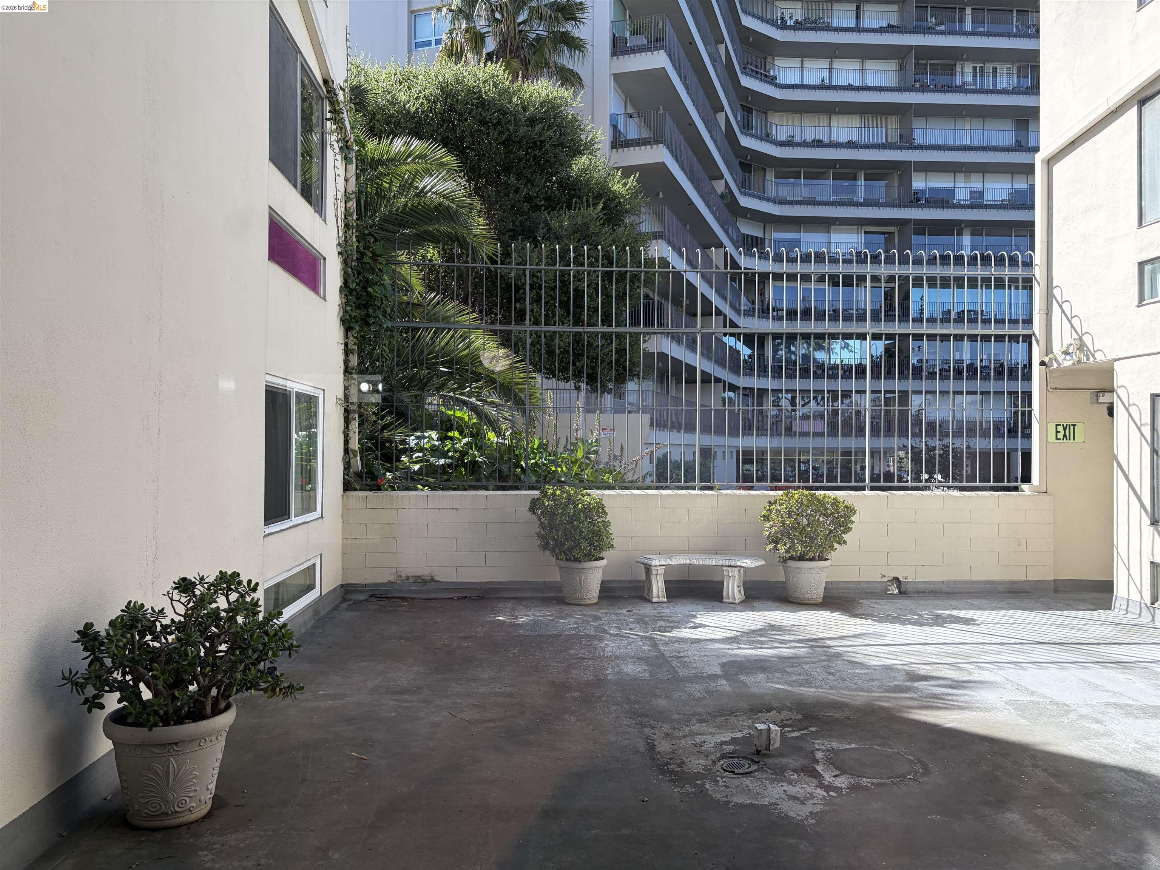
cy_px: 435
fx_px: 871
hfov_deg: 67.3
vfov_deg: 53.1
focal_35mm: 26
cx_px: 580
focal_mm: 5.96
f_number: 1.6
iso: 64
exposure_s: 1/450
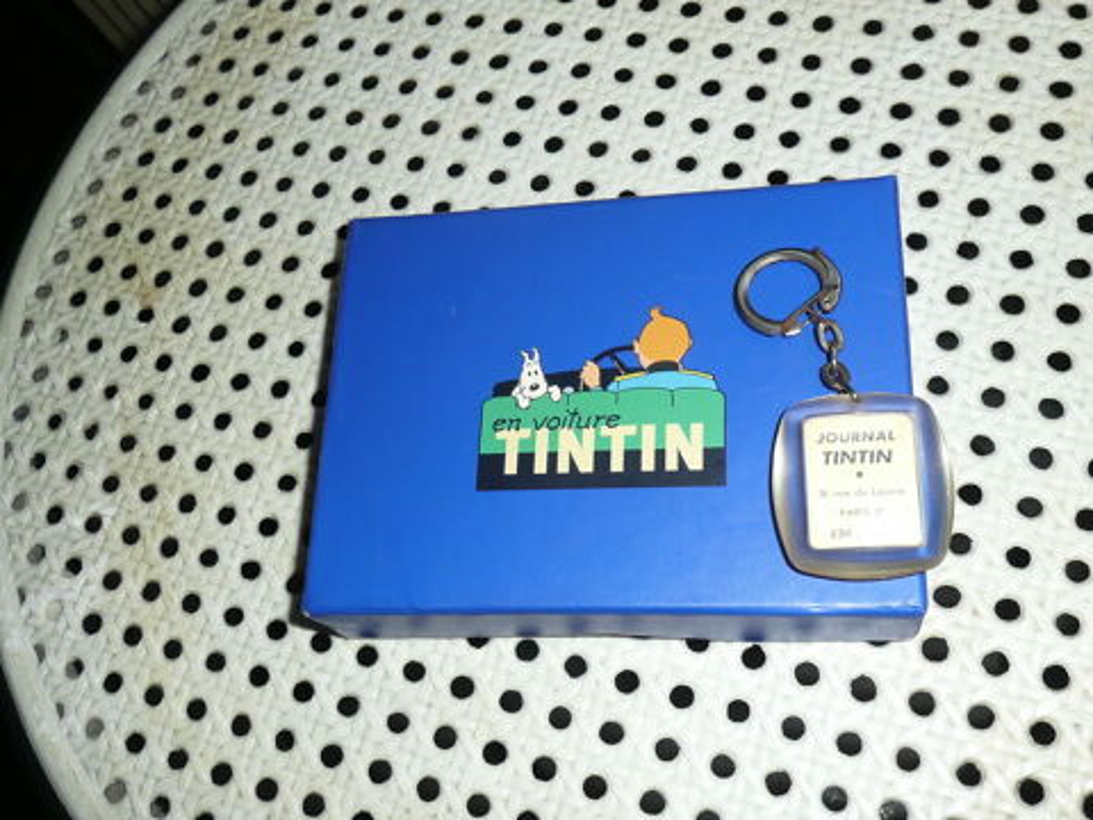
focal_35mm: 38
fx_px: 1200
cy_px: 410
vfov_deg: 37.7
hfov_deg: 49.0
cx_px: 546
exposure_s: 1/30
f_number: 3.5
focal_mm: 5.2
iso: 100
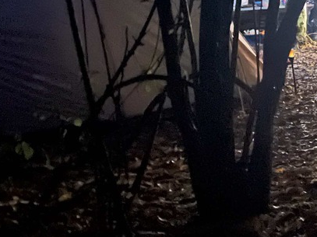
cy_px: 14
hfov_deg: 19.5
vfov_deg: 15.8
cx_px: 424
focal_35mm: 92
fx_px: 842
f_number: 1.6
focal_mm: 5.1
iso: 3200
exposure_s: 1/2
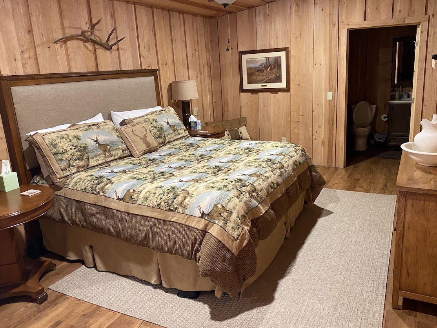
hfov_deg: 63.4
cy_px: 157
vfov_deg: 49.7
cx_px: 233
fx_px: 354
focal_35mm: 28
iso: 500
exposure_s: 1/40
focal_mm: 4.25
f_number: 1.8
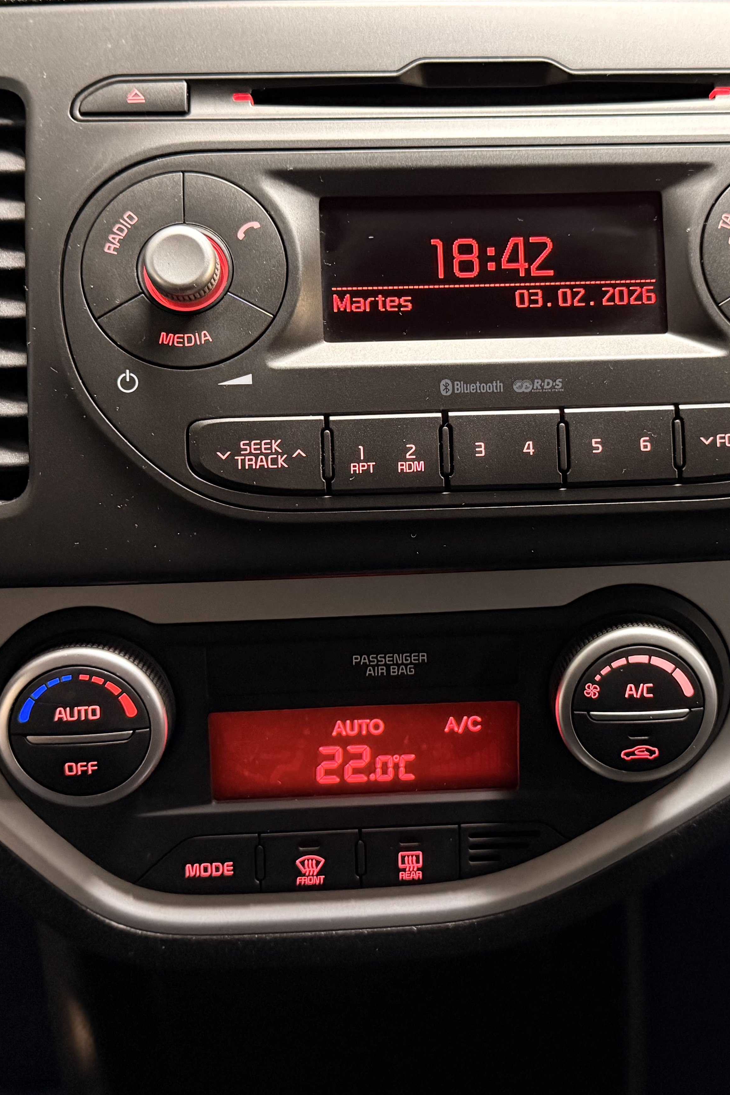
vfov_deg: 47.3
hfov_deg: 32.5
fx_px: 1247
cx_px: 453
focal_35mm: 41
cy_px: 472
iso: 800
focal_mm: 6.76
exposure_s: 1/33
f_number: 1.78
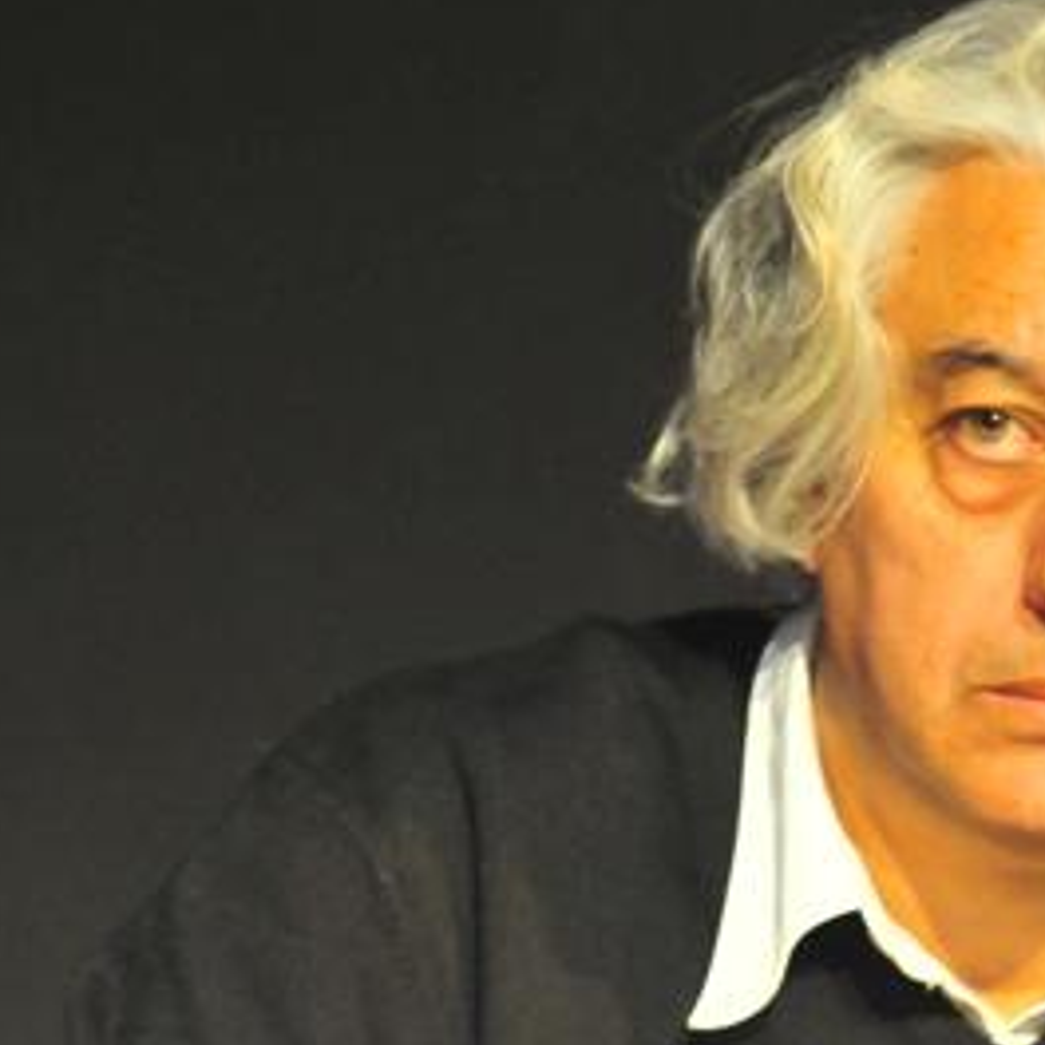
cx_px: 823
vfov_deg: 2.8
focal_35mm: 617
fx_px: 21073
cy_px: 501
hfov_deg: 2.8
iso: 2000
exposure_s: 1/80
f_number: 4.5
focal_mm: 200
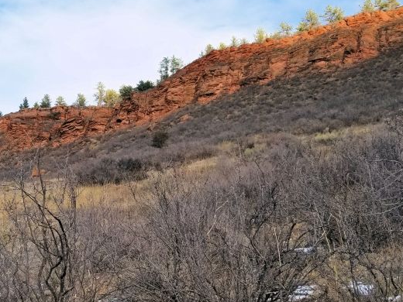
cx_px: 77
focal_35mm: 50
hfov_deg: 36.8
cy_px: 167
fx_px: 582
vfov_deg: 29.1
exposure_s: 1/946
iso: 50
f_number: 1.7
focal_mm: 4.25
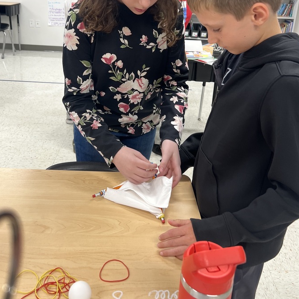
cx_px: 137
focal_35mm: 35
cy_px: 95
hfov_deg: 47.2
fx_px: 342
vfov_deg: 46.3
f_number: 1.5
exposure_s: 1/121
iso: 80
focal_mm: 5.7
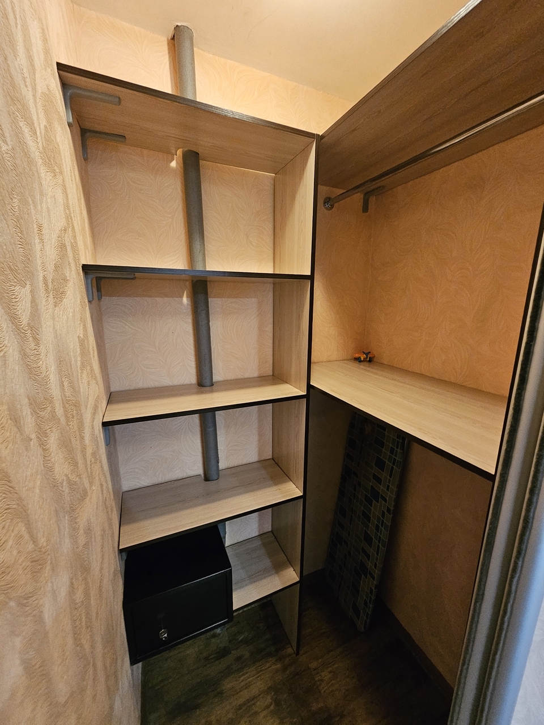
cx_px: 272
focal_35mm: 13
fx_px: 272
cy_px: 362
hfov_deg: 89.9
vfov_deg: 106.2
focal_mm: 2.2
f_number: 2.2
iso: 800
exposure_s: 1/25
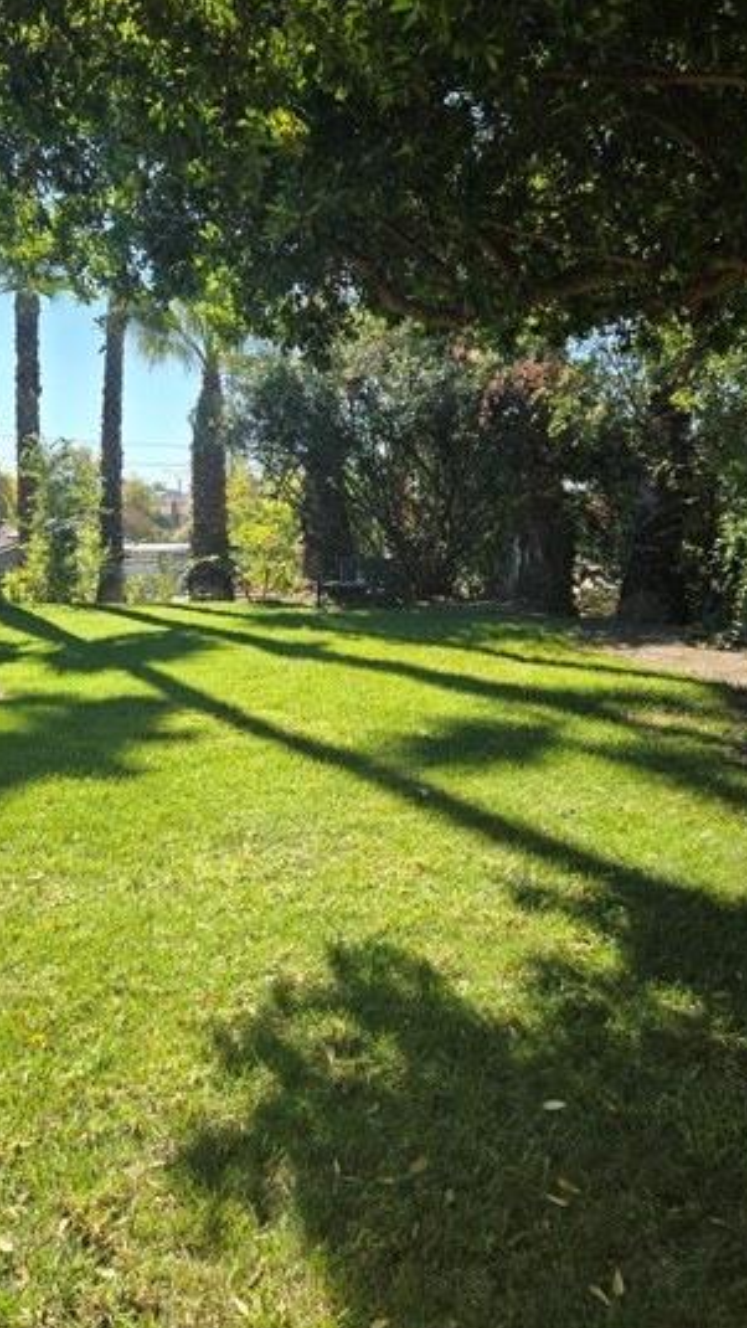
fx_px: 1056
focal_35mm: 30
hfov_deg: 38.8
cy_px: 613
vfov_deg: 64.2
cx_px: 305
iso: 80
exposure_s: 1/2921
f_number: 1.8
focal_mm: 5.4
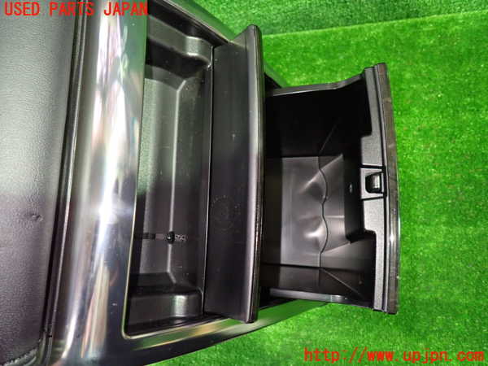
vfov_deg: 54.9
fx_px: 352
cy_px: 183
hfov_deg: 69.4
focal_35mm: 25
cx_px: 244
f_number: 2
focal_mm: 4.5
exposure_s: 1/25
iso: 800
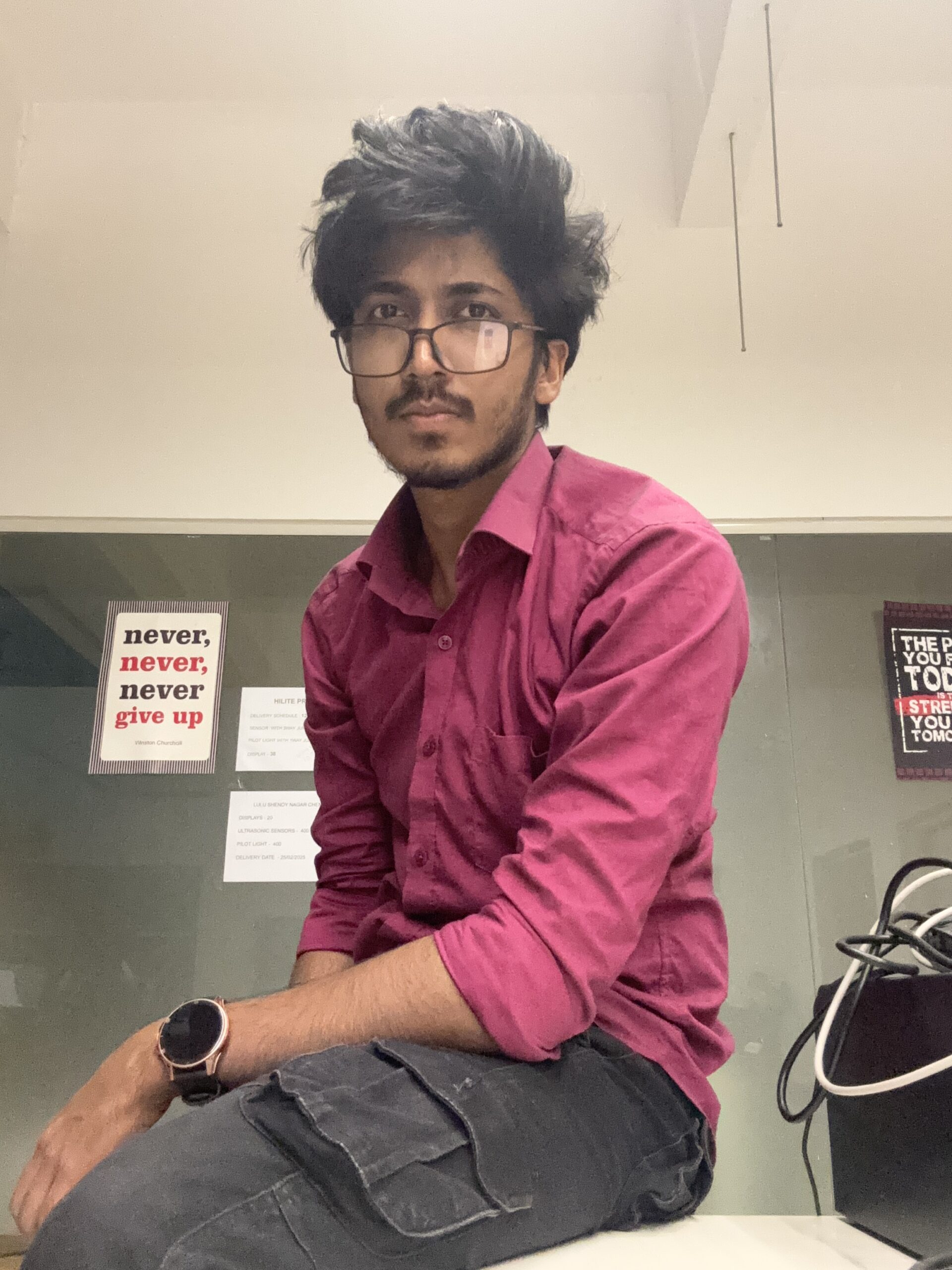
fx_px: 1100
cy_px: 635
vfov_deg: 60.0
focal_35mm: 30
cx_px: 476
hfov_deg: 46.8
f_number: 1.9
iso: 400
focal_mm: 2.69
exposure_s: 1/30
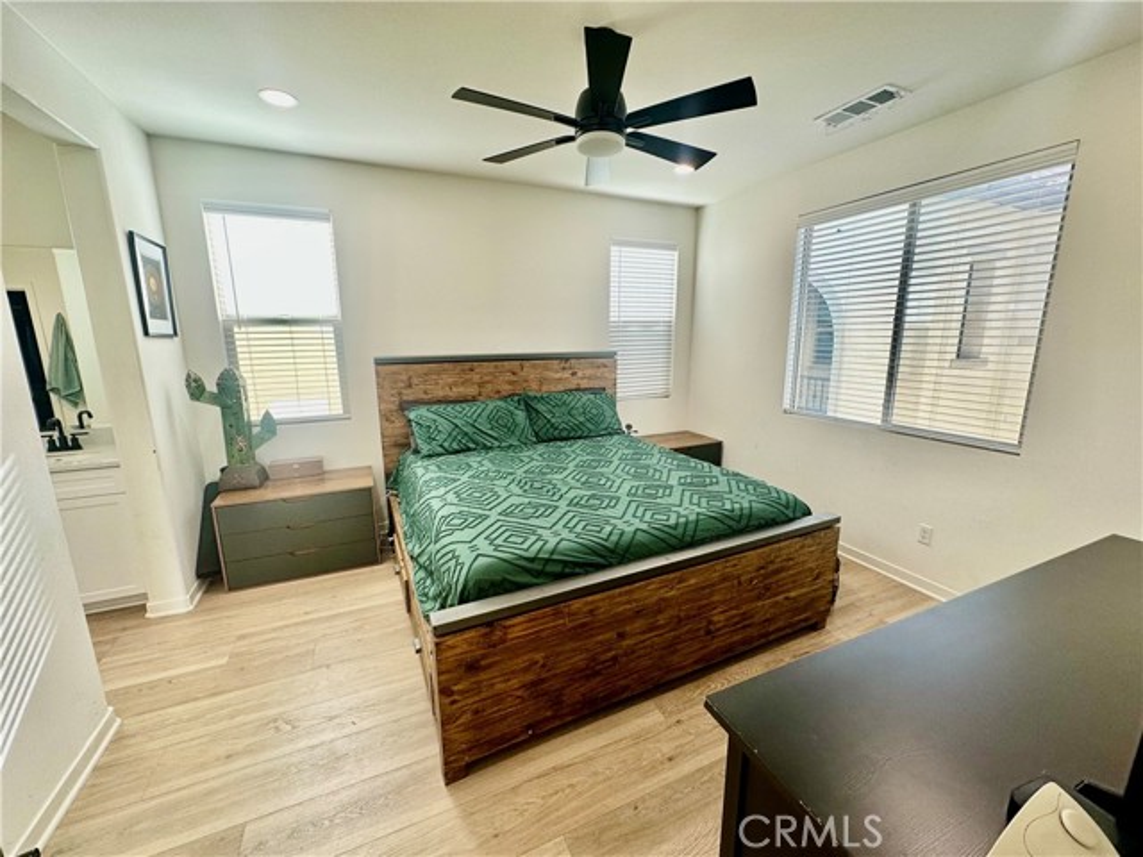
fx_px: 462
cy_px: 428
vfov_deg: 85.7
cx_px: 572
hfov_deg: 102.1
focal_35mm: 14
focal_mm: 2.22
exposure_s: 1/120
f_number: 2.2
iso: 80
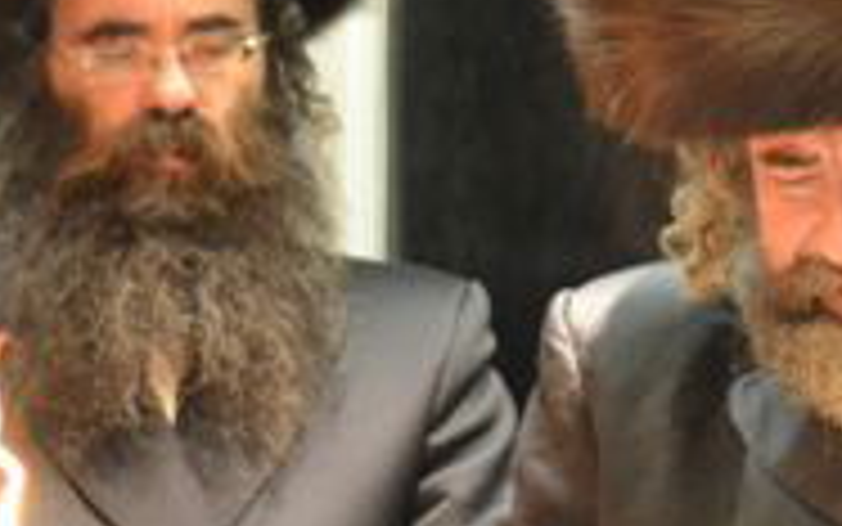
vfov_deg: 5.0
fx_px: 5991
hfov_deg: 8.0
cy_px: 198
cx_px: 707
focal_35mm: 261
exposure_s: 1/200
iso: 3200
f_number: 1.8
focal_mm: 50
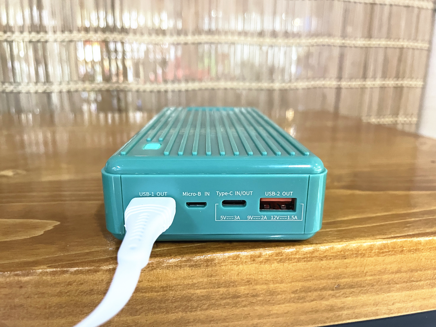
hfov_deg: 67.3
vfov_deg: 53.1
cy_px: 164
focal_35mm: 26
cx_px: 218
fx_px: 327
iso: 500
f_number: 1.6
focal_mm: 4.2
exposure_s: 1/50
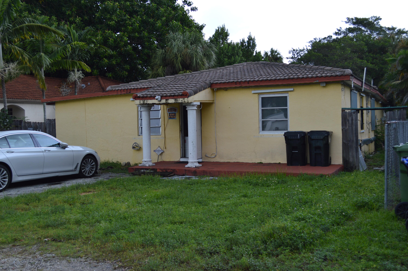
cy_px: 136
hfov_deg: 49.6
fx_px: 442
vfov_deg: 34.1
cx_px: 204
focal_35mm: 39
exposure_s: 1/125
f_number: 5.6
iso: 140
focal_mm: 26
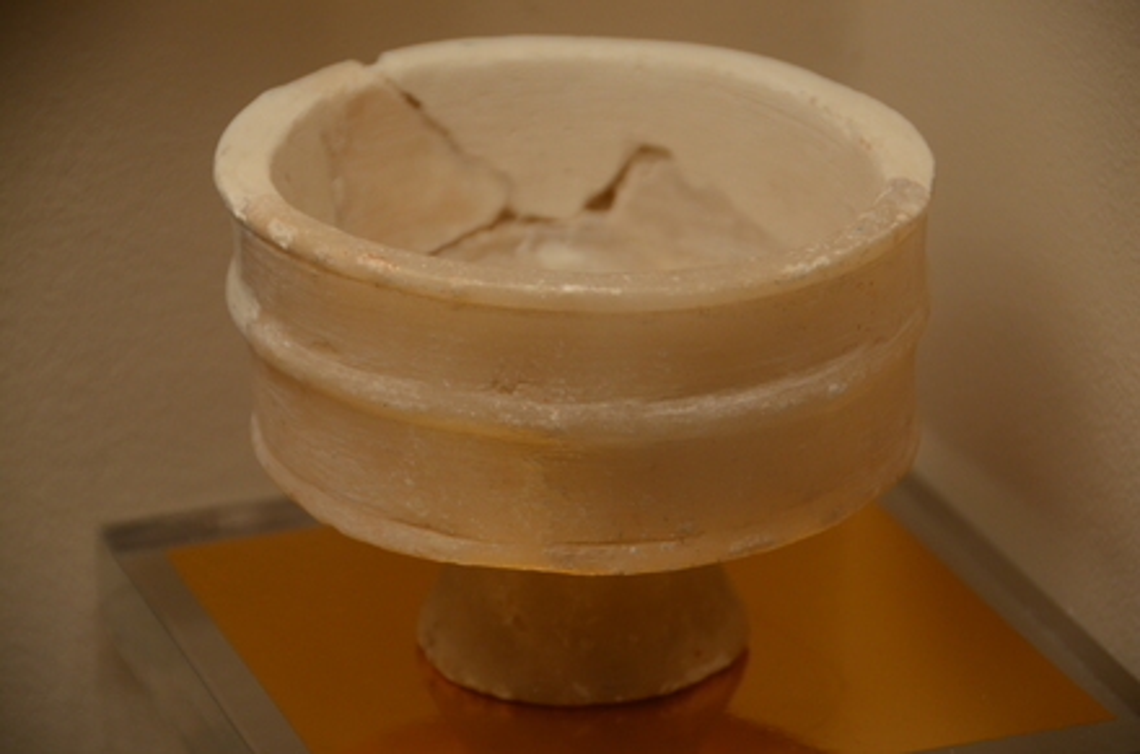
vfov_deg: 6.1
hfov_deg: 9.2
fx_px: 7107
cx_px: 570
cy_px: 377
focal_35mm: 225
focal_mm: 150
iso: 500
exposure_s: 1/60
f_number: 5.6
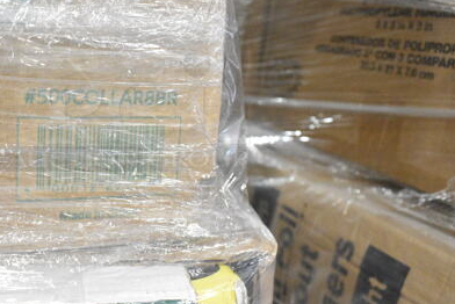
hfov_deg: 45.2
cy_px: 110
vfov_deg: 31.8
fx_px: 531
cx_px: 129
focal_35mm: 42
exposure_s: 1/160
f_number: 6.3
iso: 6400
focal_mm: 18
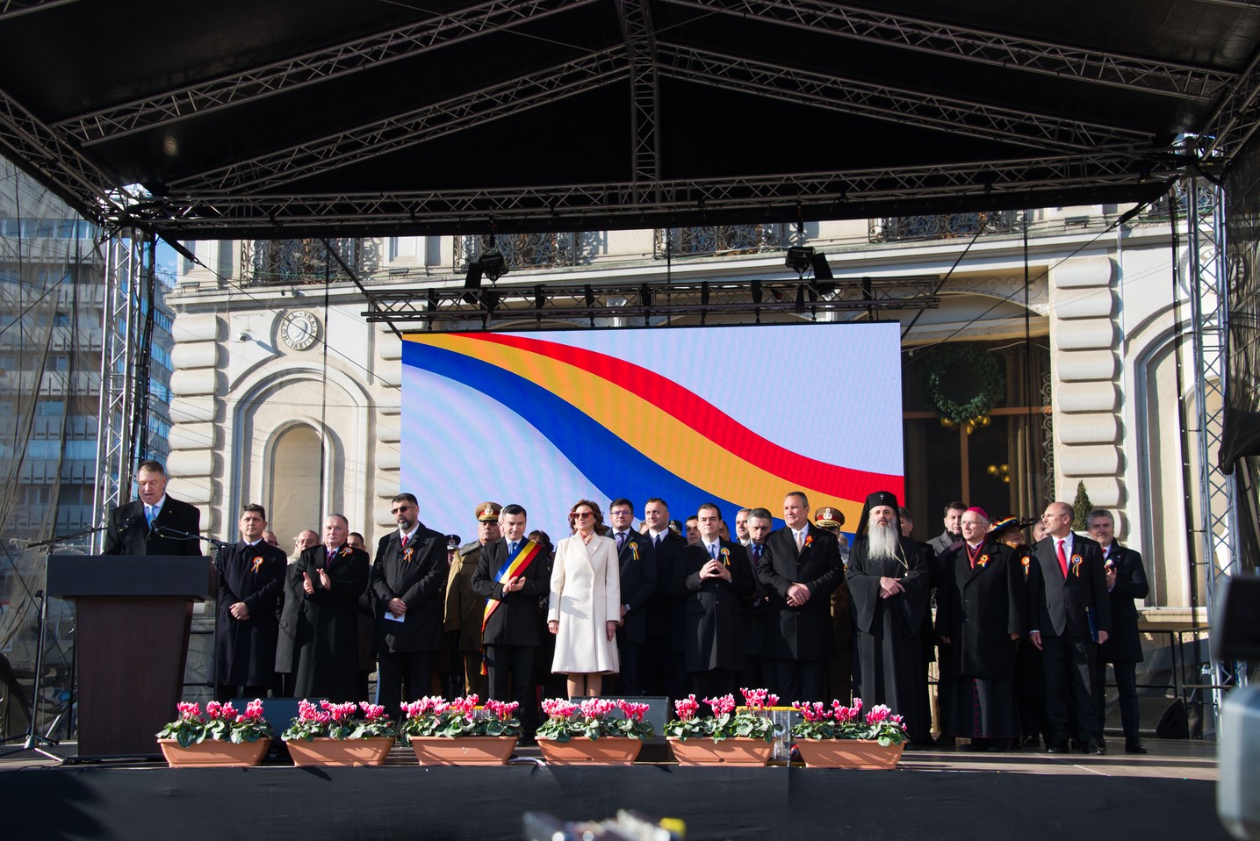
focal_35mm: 52
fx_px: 1821
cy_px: 420
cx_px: 630
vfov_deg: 26.0
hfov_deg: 38.2
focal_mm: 52
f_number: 8
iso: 100
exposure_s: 1/60
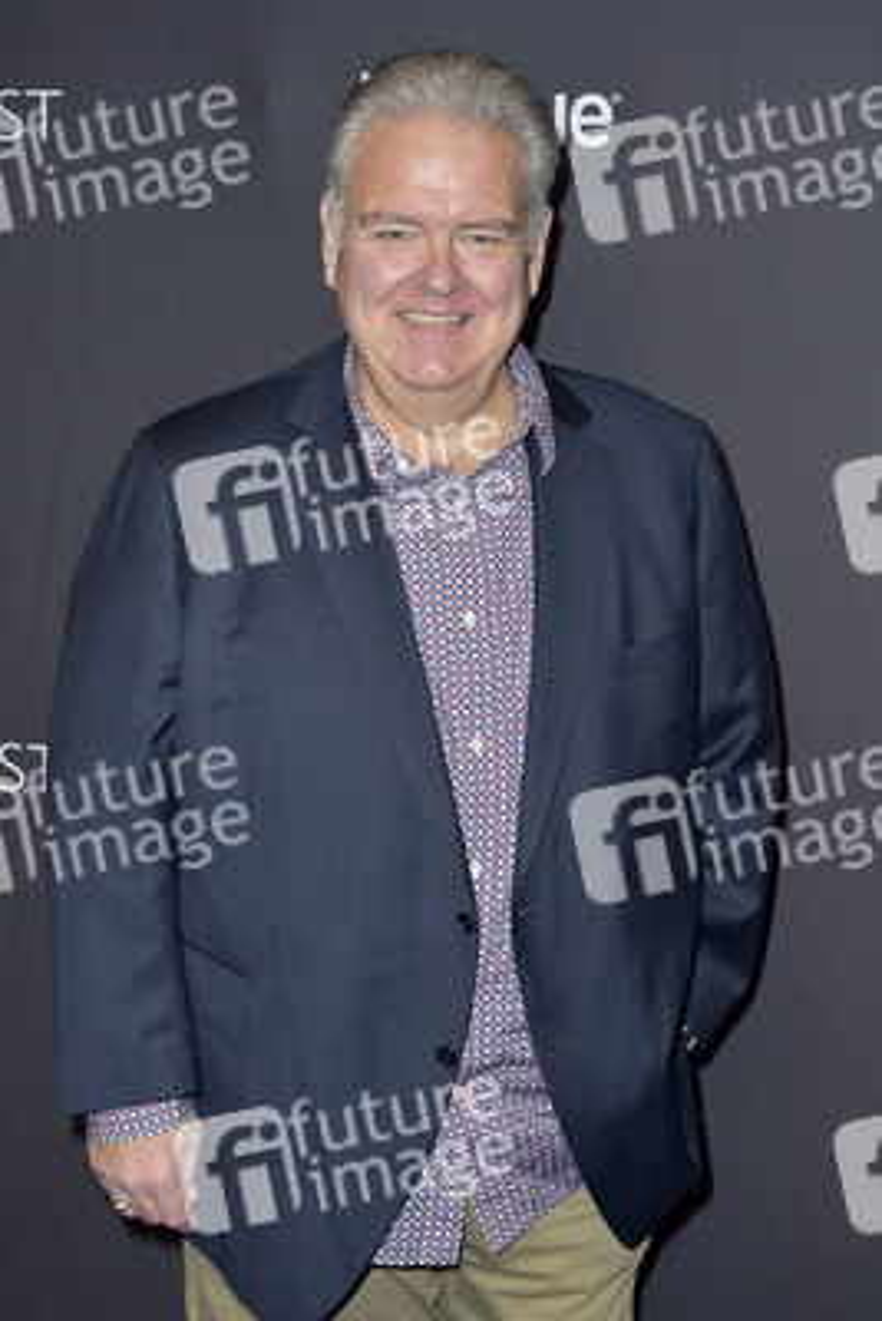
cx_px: 441
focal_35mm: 70
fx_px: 2570
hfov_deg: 19.5
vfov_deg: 28.8
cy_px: 660
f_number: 5.6
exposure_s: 1/250
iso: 250
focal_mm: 70
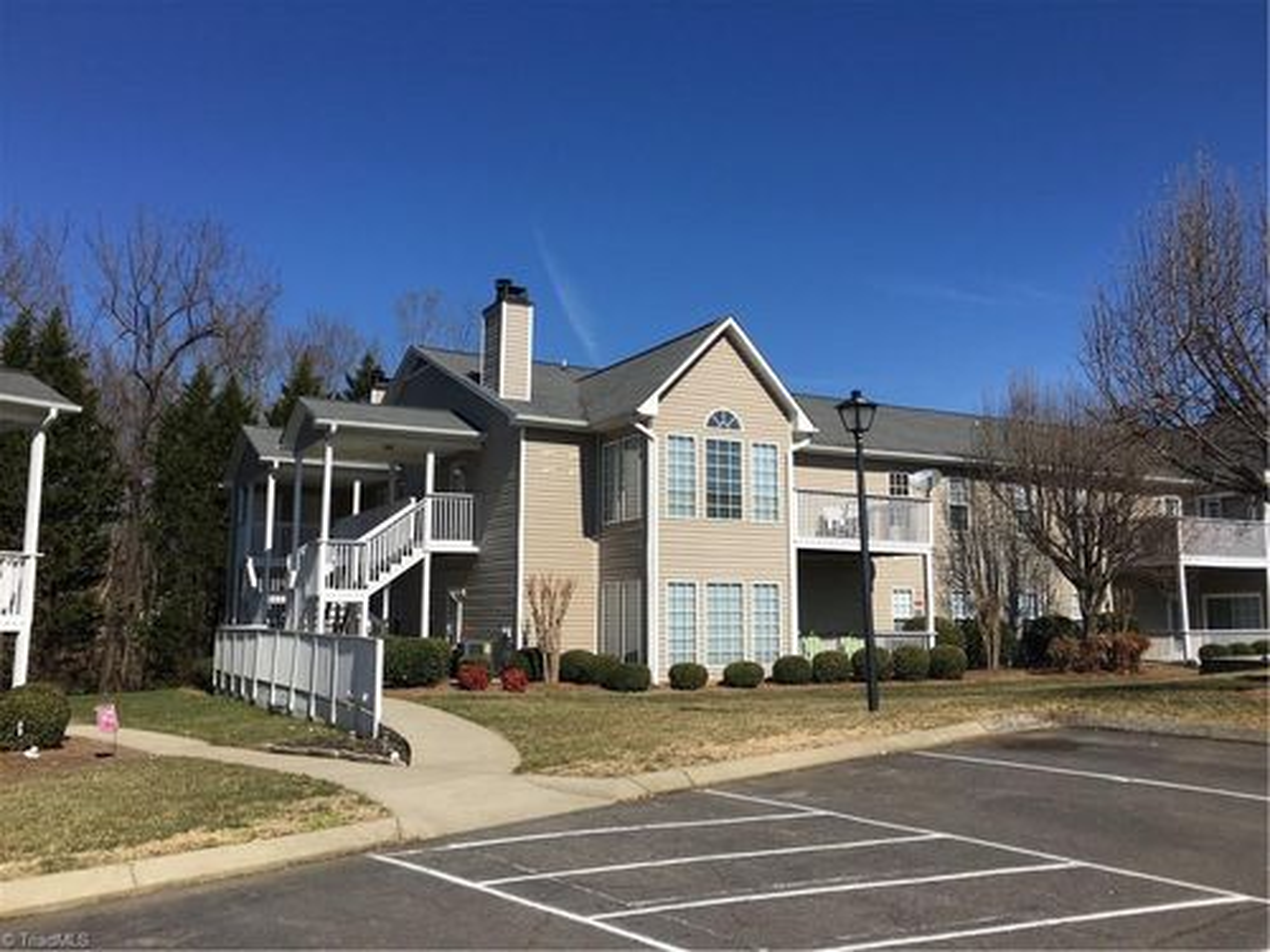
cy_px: 476
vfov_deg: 48.2
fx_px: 1064
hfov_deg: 61.7
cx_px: 635
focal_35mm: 29
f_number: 2.2
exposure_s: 1/2653
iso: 25
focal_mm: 4.15
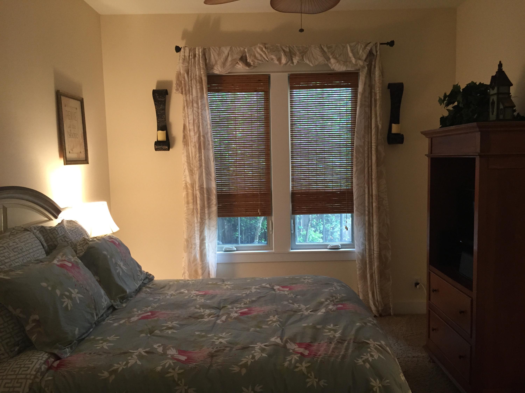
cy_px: 196
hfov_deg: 61.7
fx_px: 440
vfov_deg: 48.2
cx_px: 262
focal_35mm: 29
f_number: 2.2
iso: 125
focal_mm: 4.15
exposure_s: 1/30
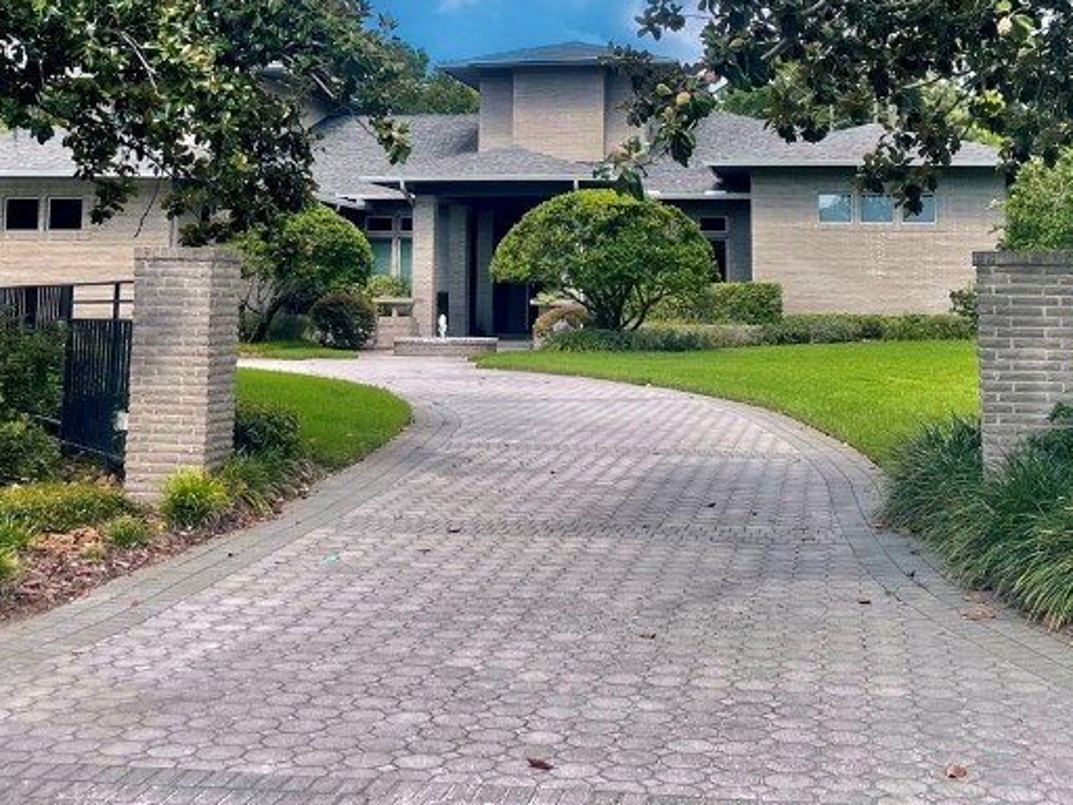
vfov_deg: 27.0
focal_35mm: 52
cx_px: 555
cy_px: 69
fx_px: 1612
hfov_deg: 36.8
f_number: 1.6
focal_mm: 5.1
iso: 32
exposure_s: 1/1795
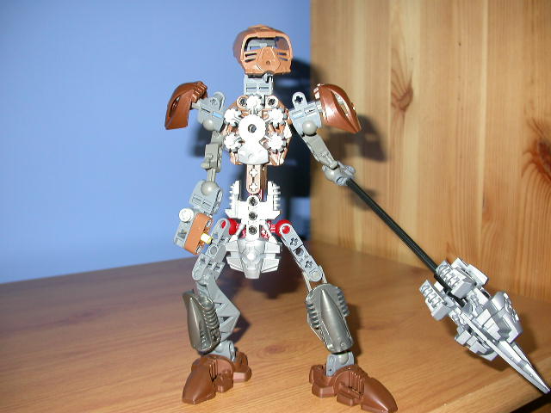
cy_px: 206
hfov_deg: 49.0
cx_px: 276
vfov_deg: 37.7
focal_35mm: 38
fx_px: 605
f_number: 2.6
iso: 100
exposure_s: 1/60
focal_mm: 7.85
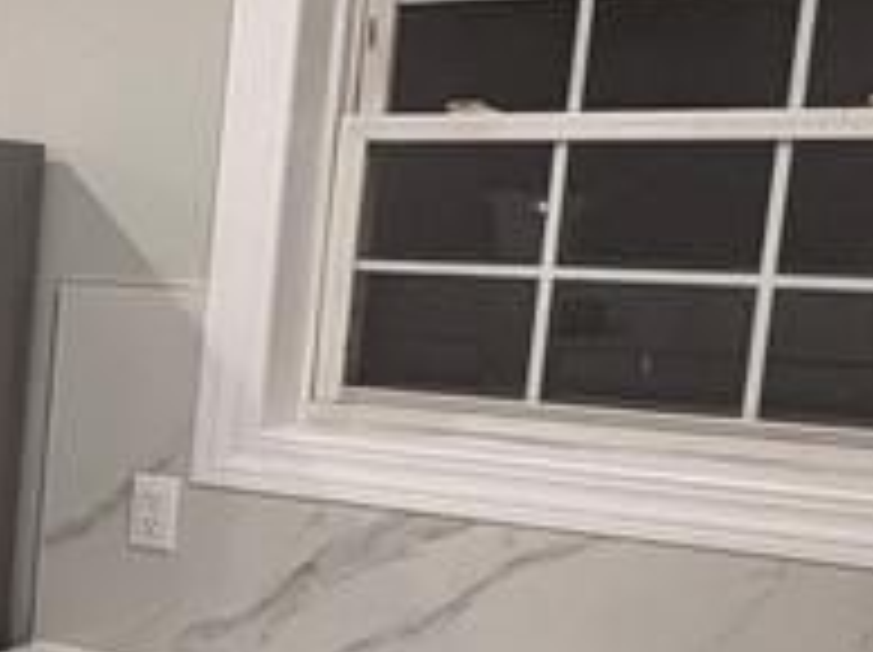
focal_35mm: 74
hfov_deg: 19.8
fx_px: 1864
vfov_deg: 19.8
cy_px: 454
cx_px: -675
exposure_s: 1/120
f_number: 2.2
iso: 250
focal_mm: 2.22
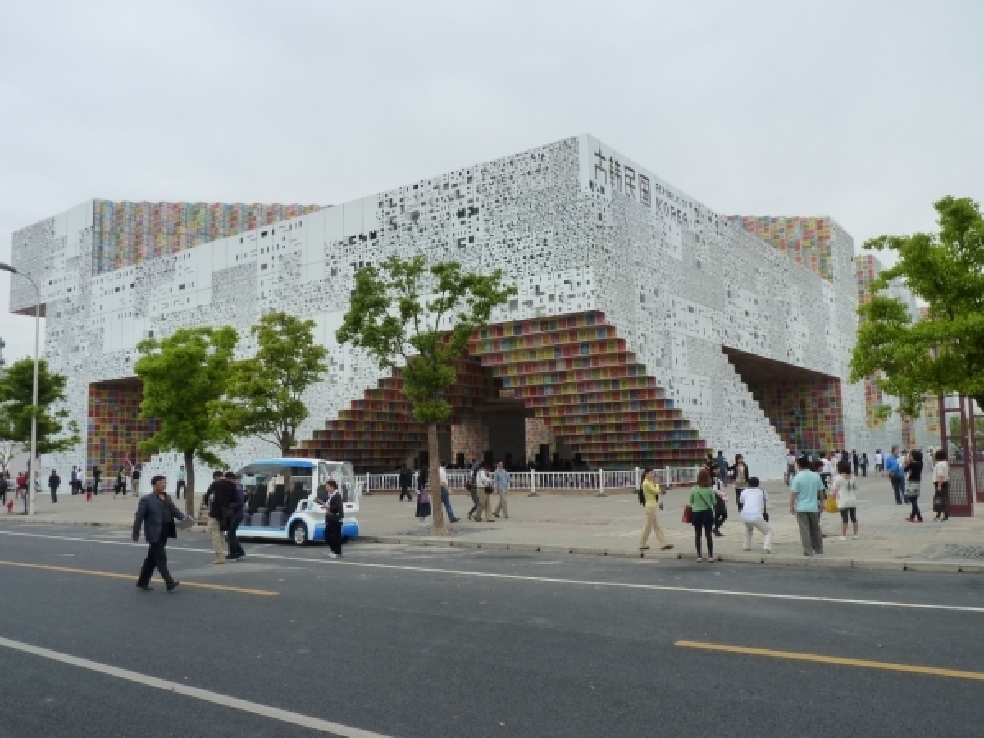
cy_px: 369
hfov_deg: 61.7
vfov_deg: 48.2
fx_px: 824
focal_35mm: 29
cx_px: 492
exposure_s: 1/200
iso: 125
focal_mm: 5.2
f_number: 5.6
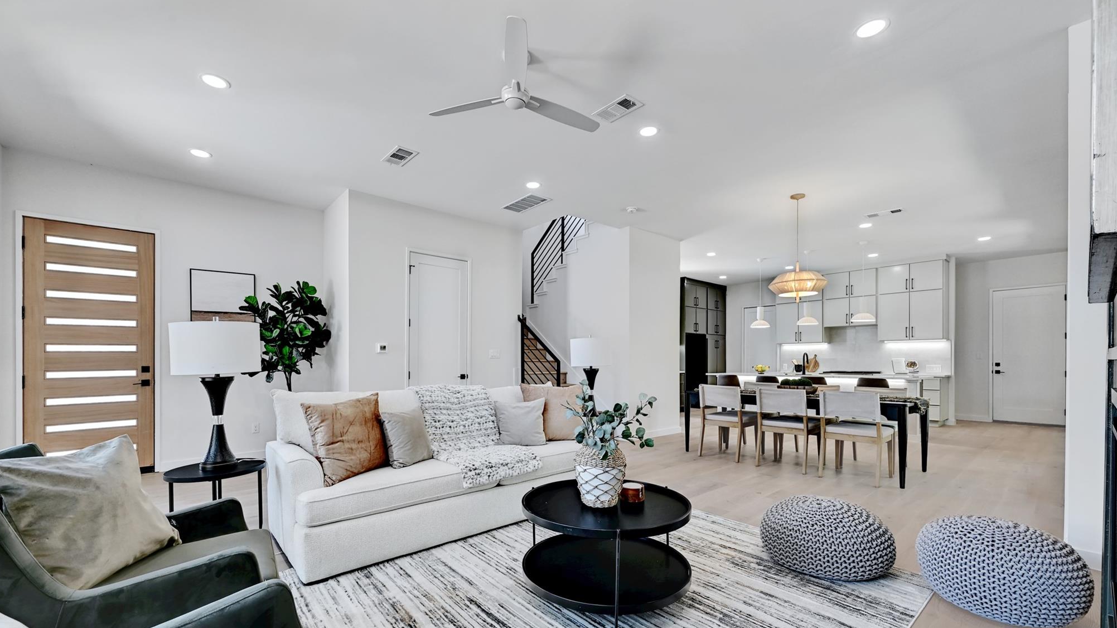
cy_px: 360
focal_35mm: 15
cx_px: 549
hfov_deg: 103.0
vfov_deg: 70.1
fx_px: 444
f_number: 10
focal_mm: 14
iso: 400
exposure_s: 1/6
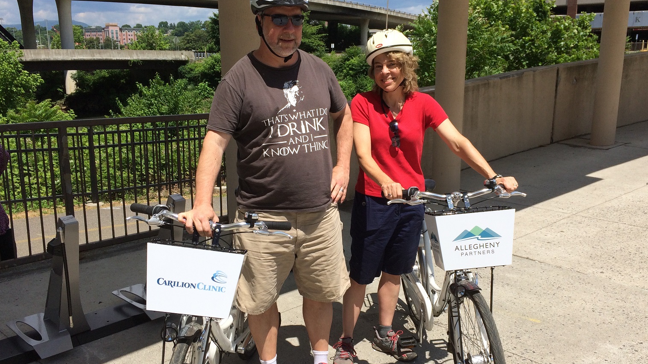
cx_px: 342
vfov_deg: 34.6
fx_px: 584
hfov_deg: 58.0
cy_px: 197
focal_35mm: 34
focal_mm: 4.15
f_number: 2.2
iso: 32
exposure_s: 1/2564
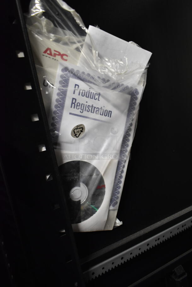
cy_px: 144
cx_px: 96
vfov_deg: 67.3
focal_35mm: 27
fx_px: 216
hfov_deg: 48.0
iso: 1250
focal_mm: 18
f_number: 3.5
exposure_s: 1/30
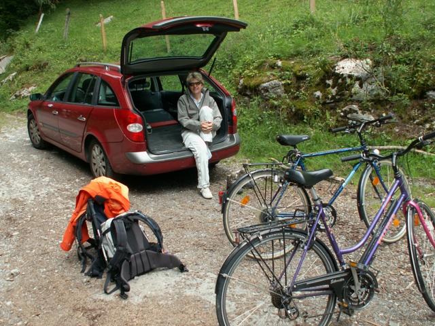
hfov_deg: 52.6
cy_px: 163
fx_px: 440
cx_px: 218
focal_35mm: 35
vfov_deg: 40.7
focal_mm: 5.86
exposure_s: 1/60
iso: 50
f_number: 3.5
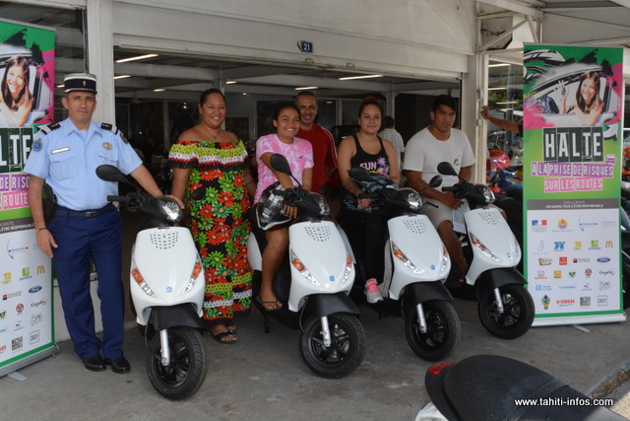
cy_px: 210
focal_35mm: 38
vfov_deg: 35.5
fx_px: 656
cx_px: 315
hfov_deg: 51.3
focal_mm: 25
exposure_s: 1/200
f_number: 18
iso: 1000
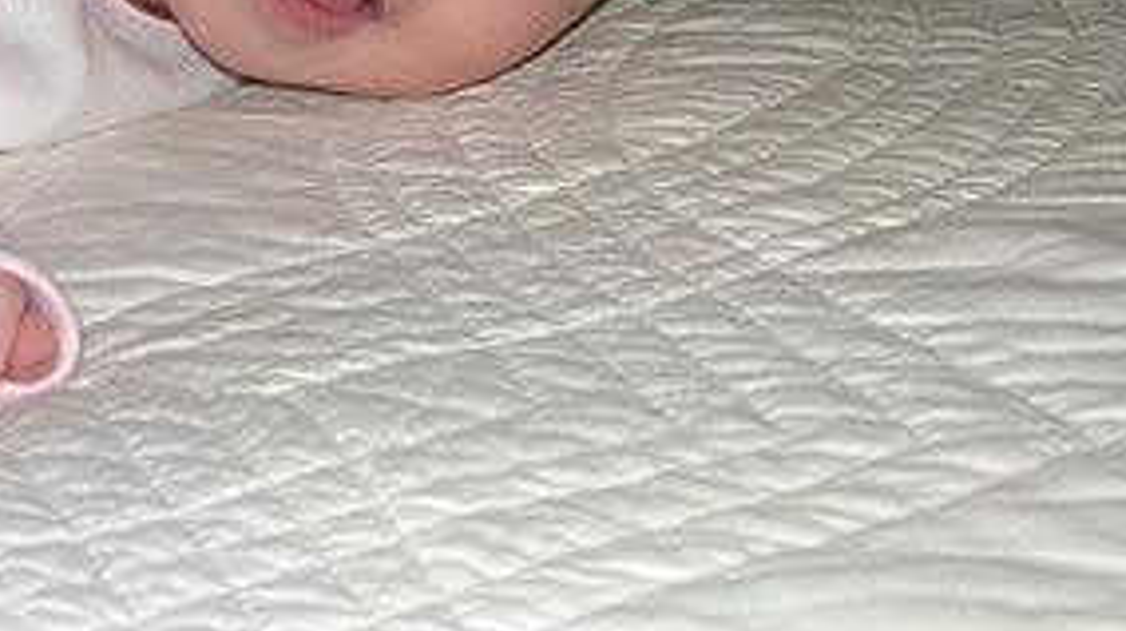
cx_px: 147
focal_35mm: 91
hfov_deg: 22.9
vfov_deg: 12.8
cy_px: -210
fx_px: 2714
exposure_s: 1/45
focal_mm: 6.1
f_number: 2.8
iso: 160
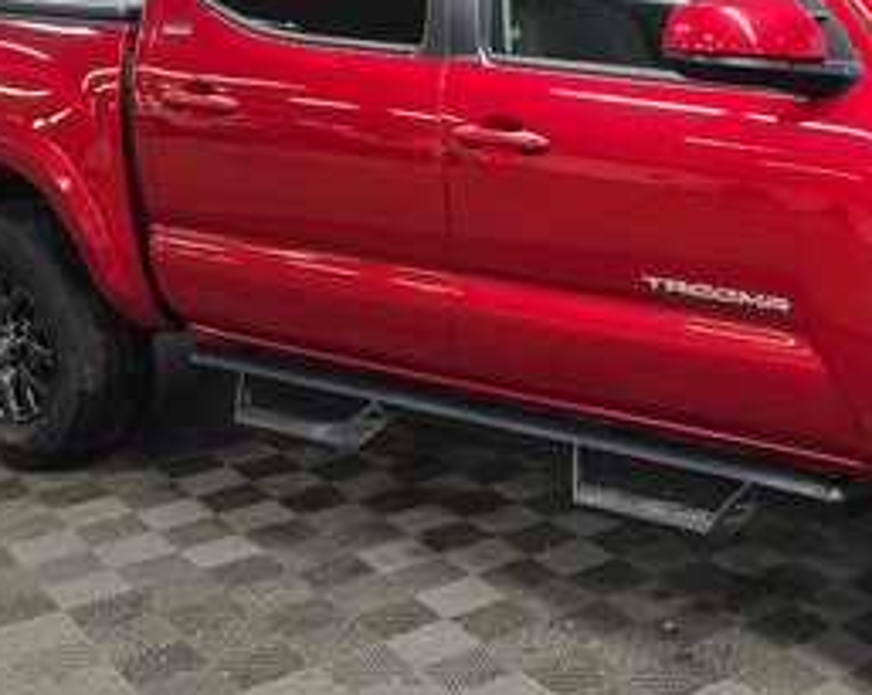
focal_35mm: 56
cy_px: 319
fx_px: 1444
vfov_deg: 27.1
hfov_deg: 31.9
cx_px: 794
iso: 320
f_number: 1.7
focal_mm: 6.3
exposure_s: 1/120
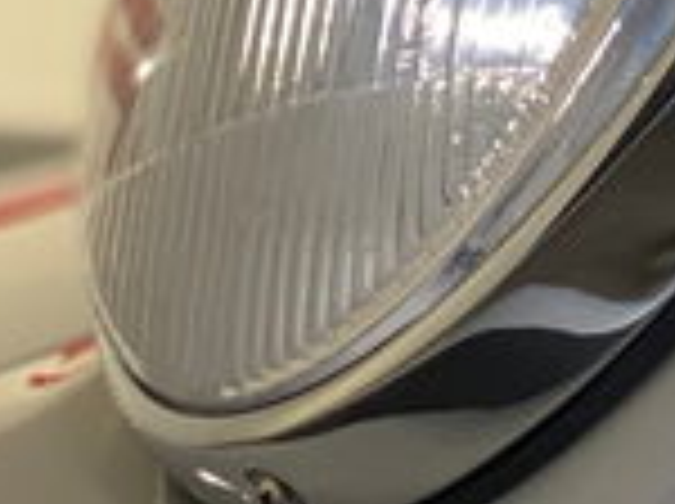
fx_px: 5198
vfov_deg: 5.5
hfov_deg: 7.2
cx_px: 1269
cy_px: 504
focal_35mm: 267
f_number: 2
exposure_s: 1/40
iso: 200
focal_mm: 6
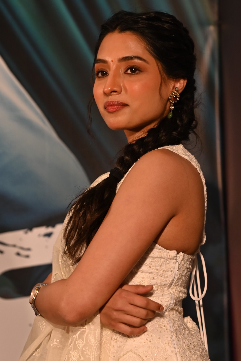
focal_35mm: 142
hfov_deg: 9.7
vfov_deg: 14.4
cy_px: 180
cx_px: 120
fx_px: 1426
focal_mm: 95
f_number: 5
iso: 1250
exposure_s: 1/200
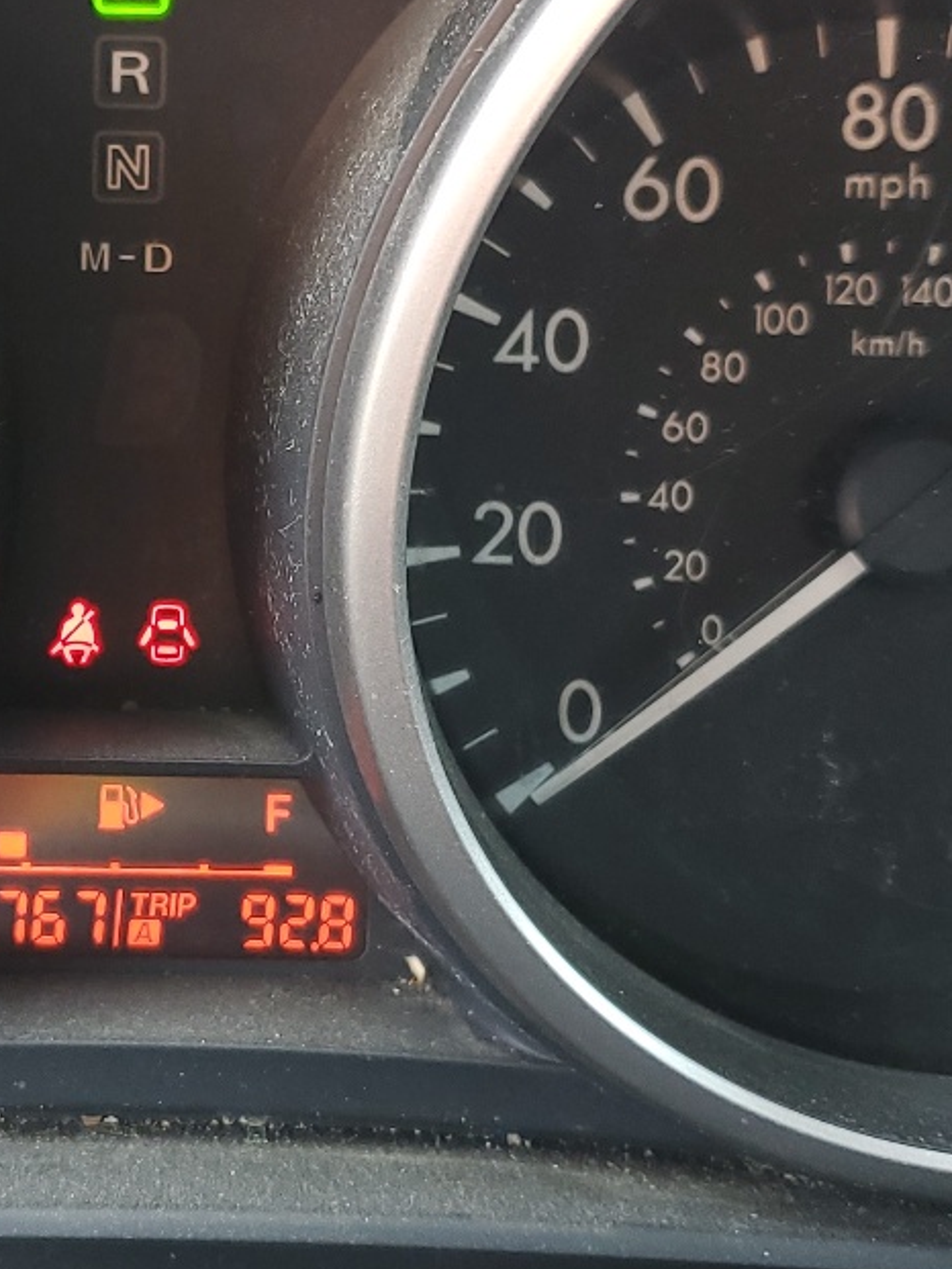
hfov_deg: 21.5
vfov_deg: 29.0
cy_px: 580
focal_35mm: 67
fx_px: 2456
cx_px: 102
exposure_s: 1/60.2
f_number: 1.5
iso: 66
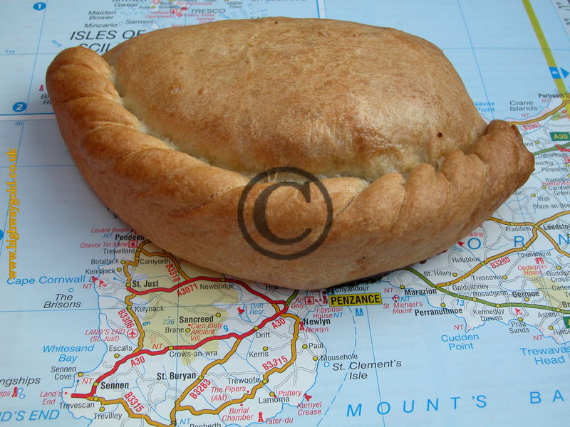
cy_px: 214
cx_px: 285
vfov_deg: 29.1
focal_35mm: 50
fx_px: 823
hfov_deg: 38.2
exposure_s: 1/163
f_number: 4.8
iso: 100
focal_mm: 12.7
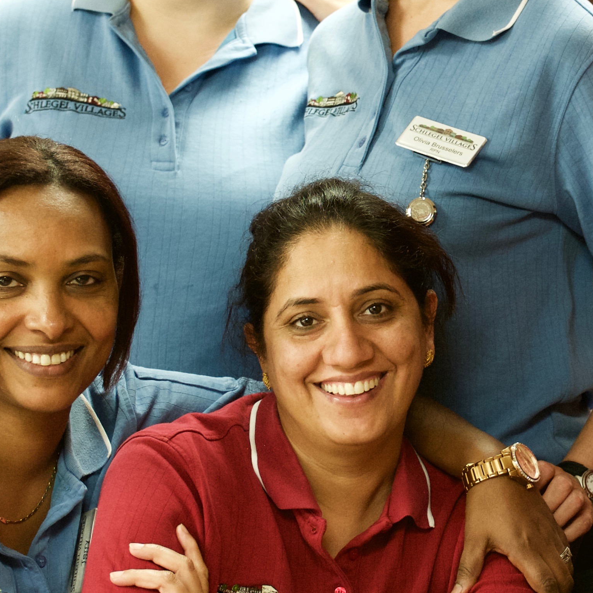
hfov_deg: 10.6
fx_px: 3198
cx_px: 504
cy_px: 162
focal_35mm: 165
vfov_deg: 10.6
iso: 3200
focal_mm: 70
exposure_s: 1/60
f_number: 5
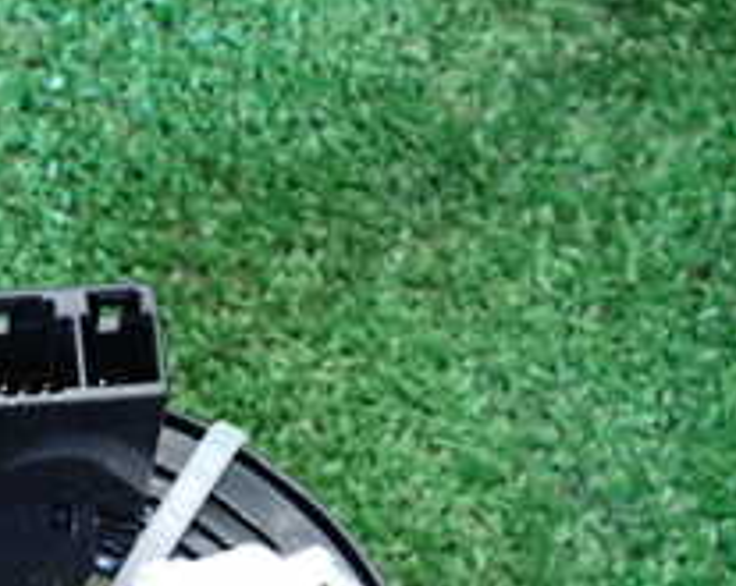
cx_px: -28
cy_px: 764
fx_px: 1849
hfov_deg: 21.6
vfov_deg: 17.0
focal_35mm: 85
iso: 800
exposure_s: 1/30
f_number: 2.3
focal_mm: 5.4
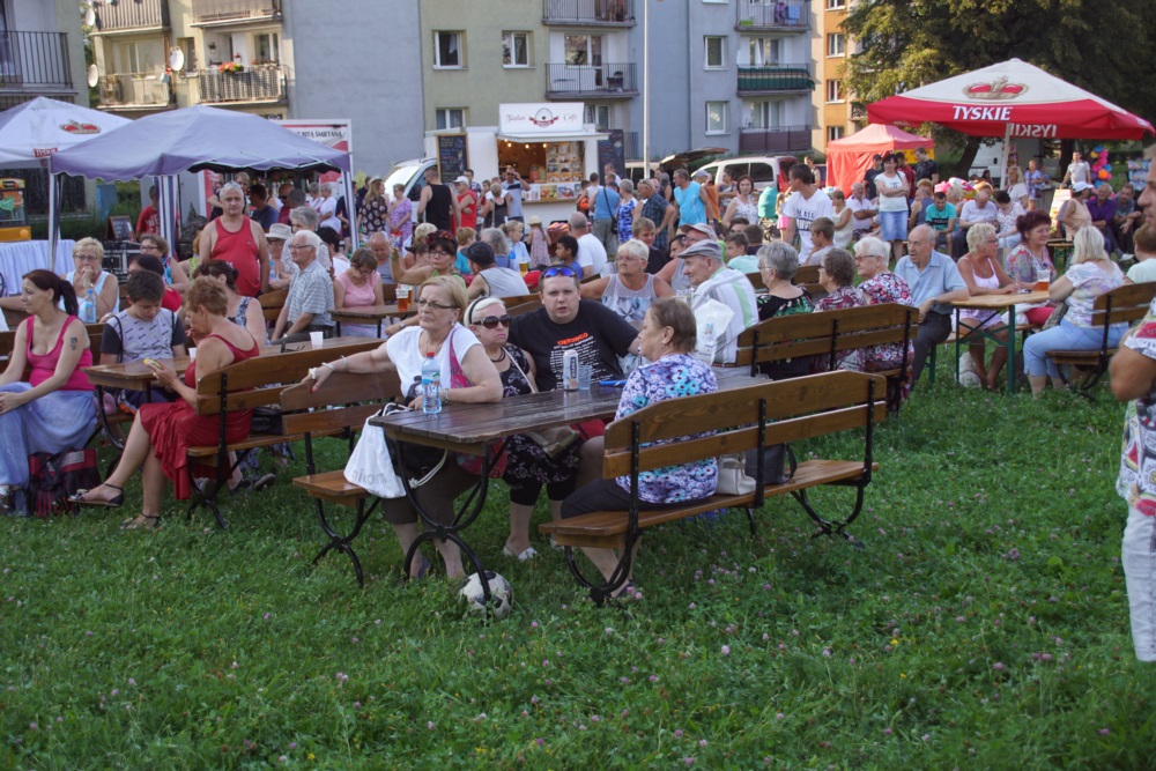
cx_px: 578
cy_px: 386
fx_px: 1445
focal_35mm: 45
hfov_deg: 43.6
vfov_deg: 29.9
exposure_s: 1/160
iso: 125
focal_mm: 30
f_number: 4.5
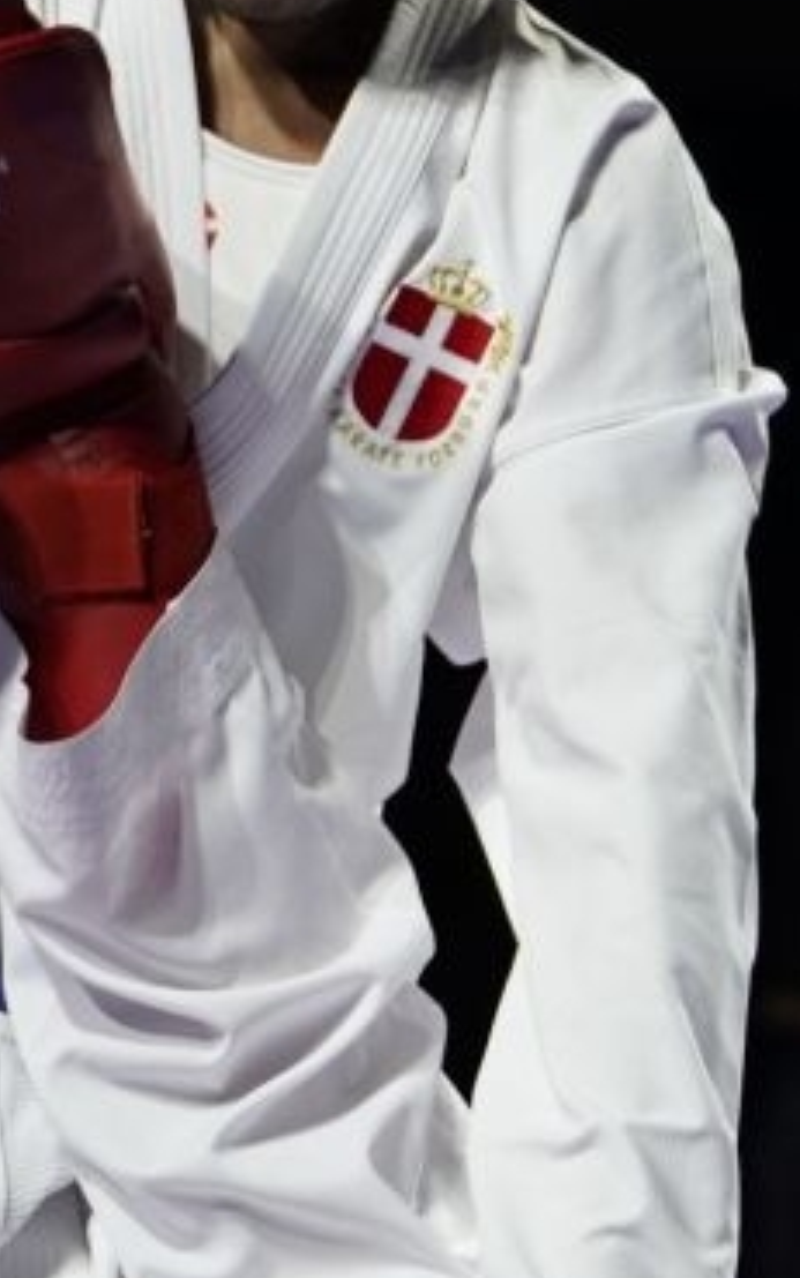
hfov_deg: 2.3
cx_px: 613
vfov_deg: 3.7
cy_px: 804
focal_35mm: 567
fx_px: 19756
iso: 1250
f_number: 2.8
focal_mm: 114
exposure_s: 1/1000
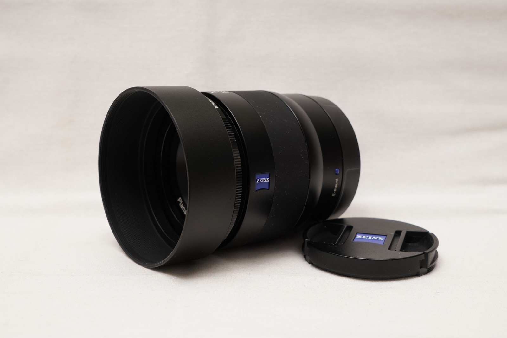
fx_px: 718
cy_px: 169
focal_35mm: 51
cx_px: 254
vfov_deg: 26.5
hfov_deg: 38.9
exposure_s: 1/60
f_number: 8
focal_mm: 34
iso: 800
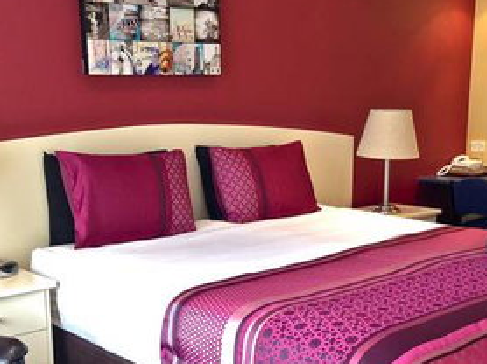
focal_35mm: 57
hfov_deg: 33.8
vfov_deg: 25.4
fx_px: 801
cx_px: 245
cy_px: 252
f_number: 2.4
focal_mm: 4.13
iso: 80
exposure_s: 1/20
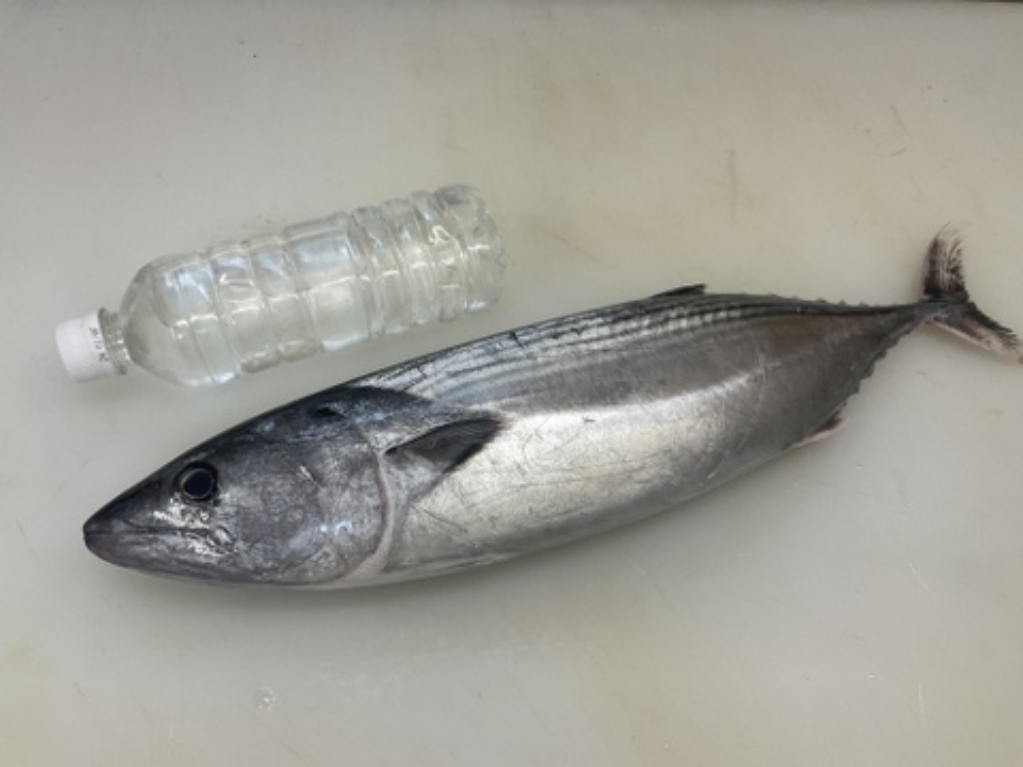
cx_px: 512
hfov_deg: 61.7
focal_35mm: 29
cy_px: 384
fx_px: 857
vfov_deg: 48.2
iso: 25
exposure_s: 1/120
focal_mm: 3
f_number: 1.8
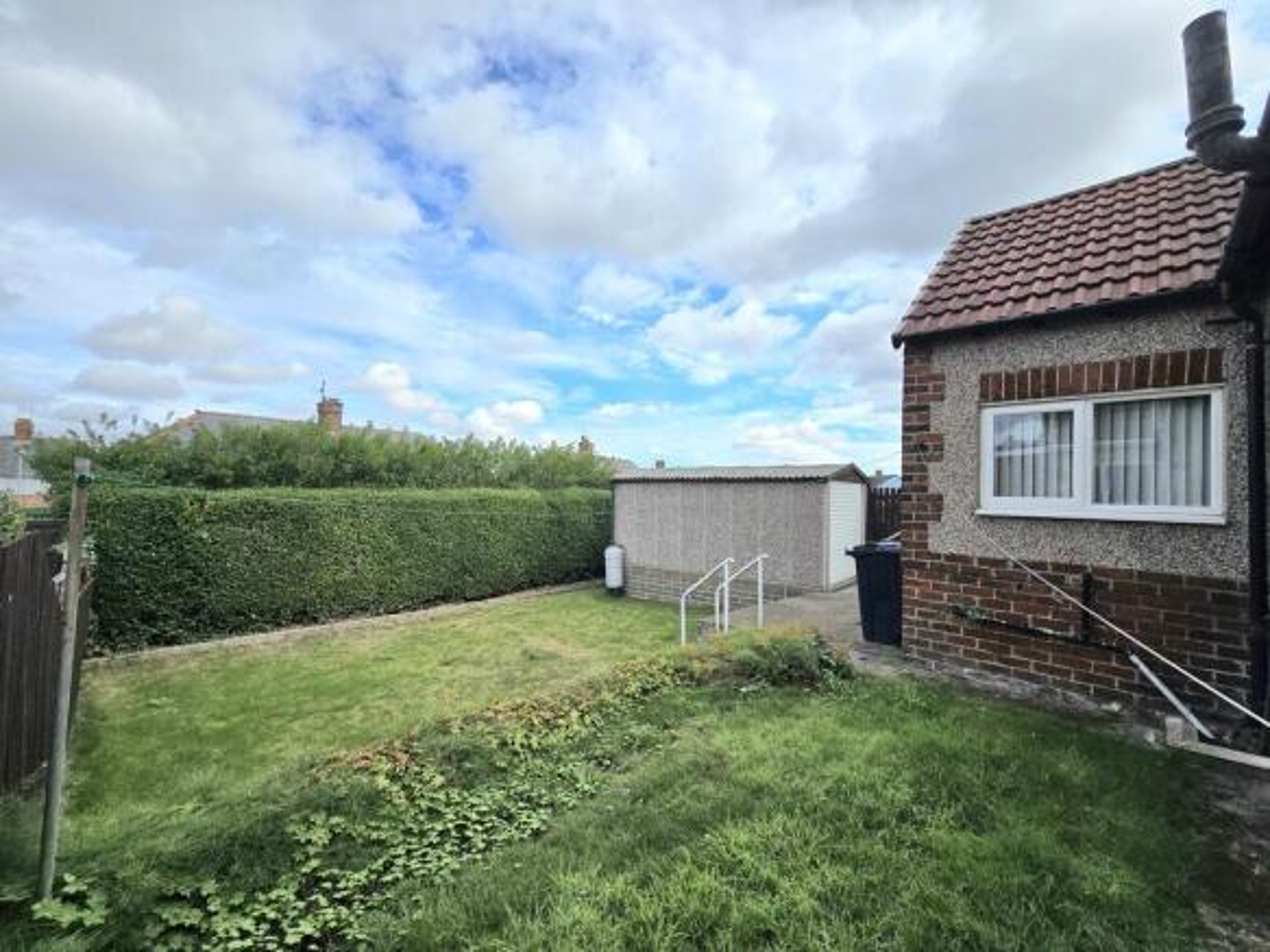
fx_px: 477
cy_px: 476
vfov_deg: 89.9
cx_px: 635
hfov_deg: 106.2
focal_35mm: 13
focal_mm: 2.2
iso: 50
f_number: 2.2
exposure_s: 1/1667
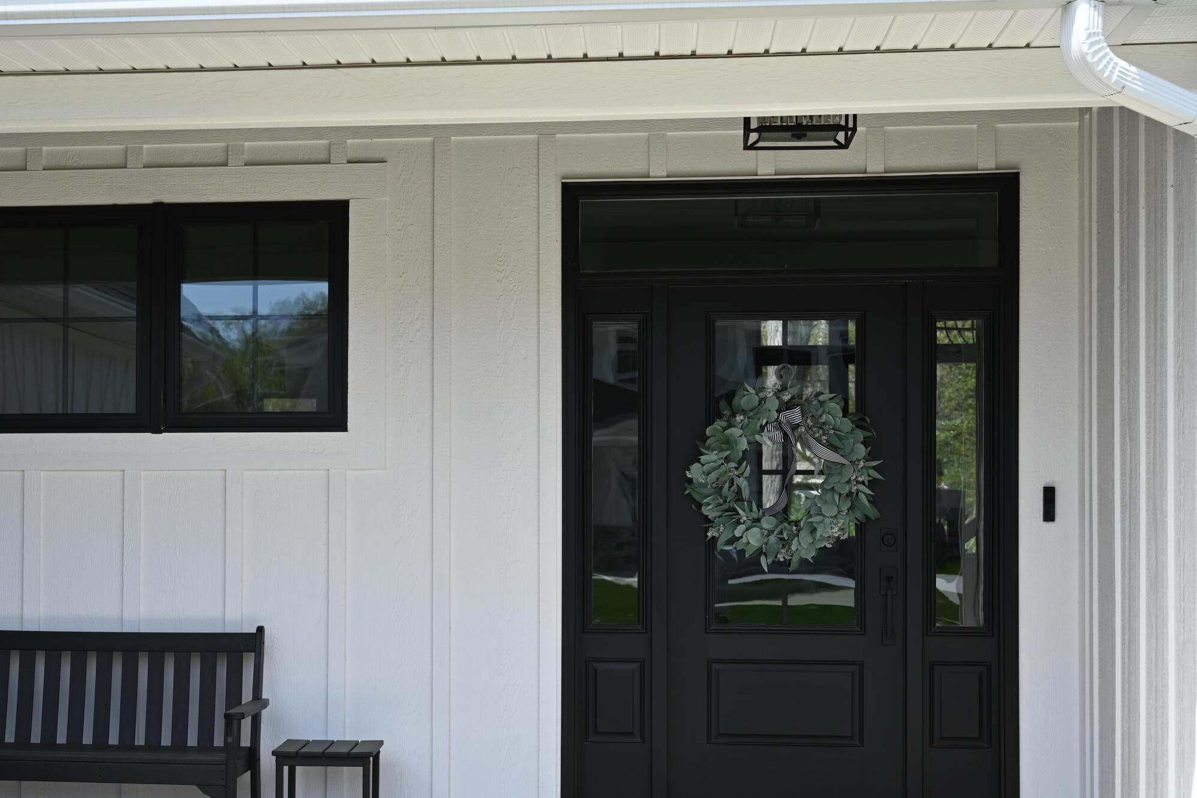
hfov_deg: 31.7
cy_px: 465
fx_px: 2094
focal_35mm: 63
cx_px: 415
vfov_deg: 21.5
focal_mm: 42
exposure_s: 1/250
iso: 100
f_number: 5.6
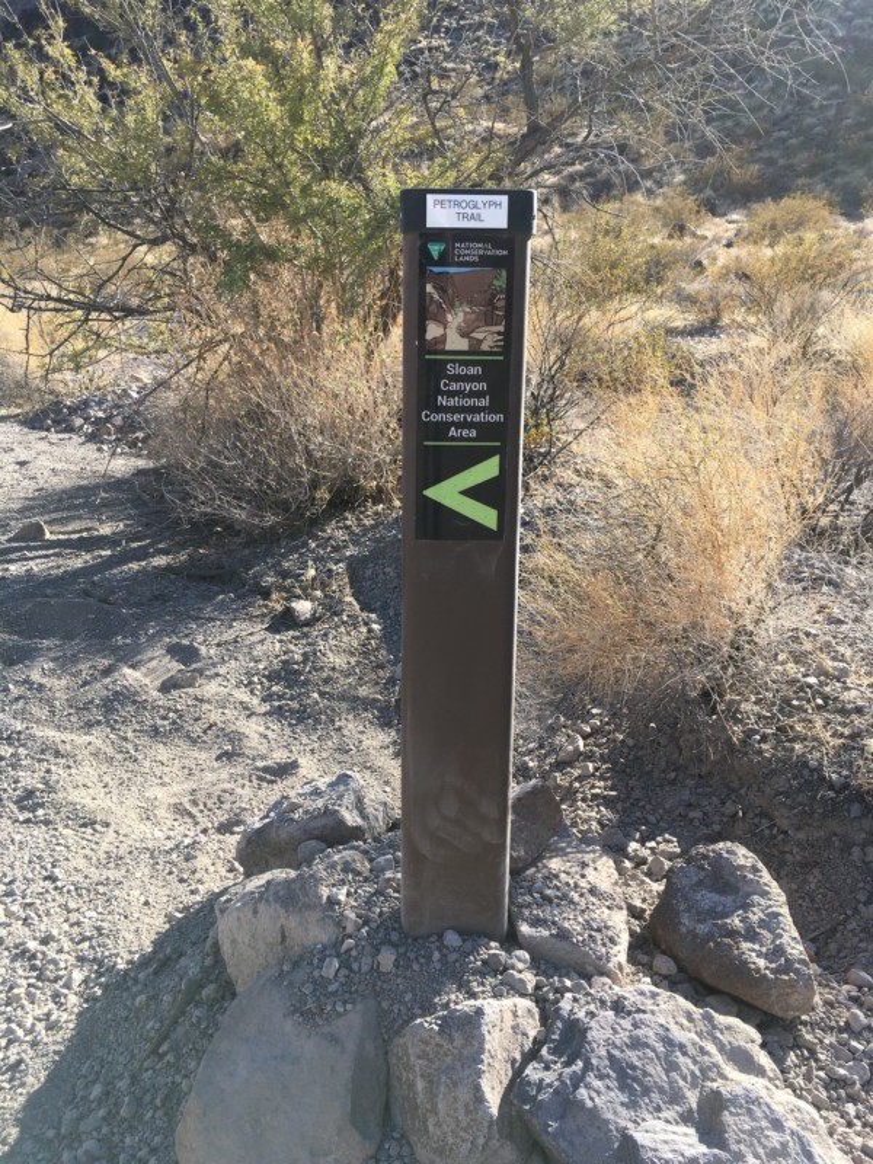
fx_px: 975
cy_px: 582
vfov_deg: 61.7
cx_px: 436
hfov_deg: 48.2
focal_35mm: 29
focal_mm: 4.15
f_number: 2.2
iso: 25
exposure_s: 1/801
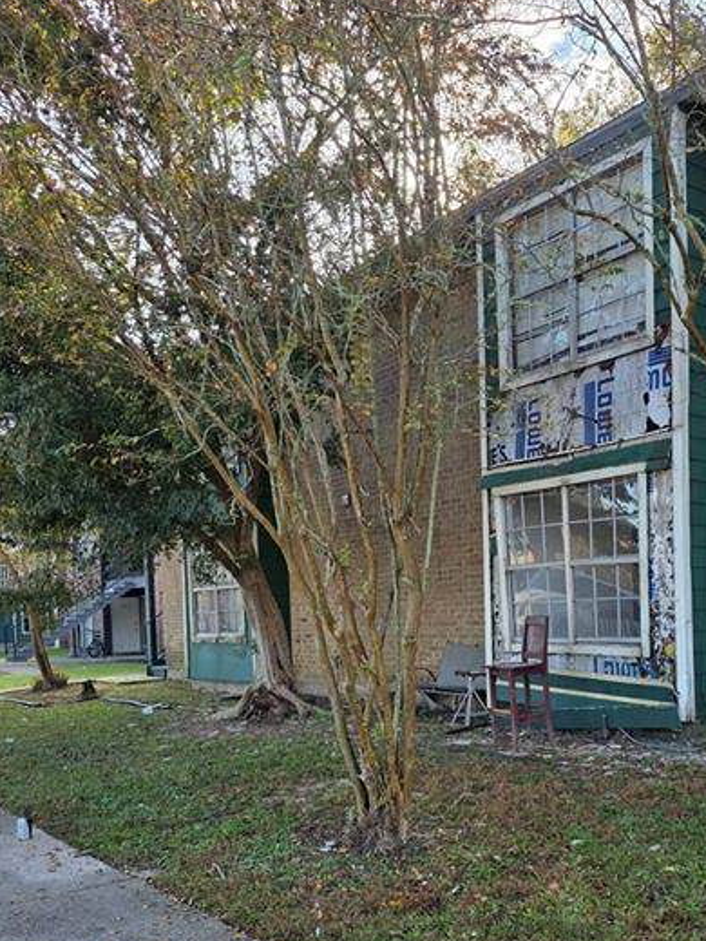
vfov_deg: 52.7
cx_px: 489
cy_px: 642
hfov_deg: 41.1
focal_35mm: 34
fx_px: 925
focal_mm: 6.25
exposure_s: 1/359
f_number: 1.7
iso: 25
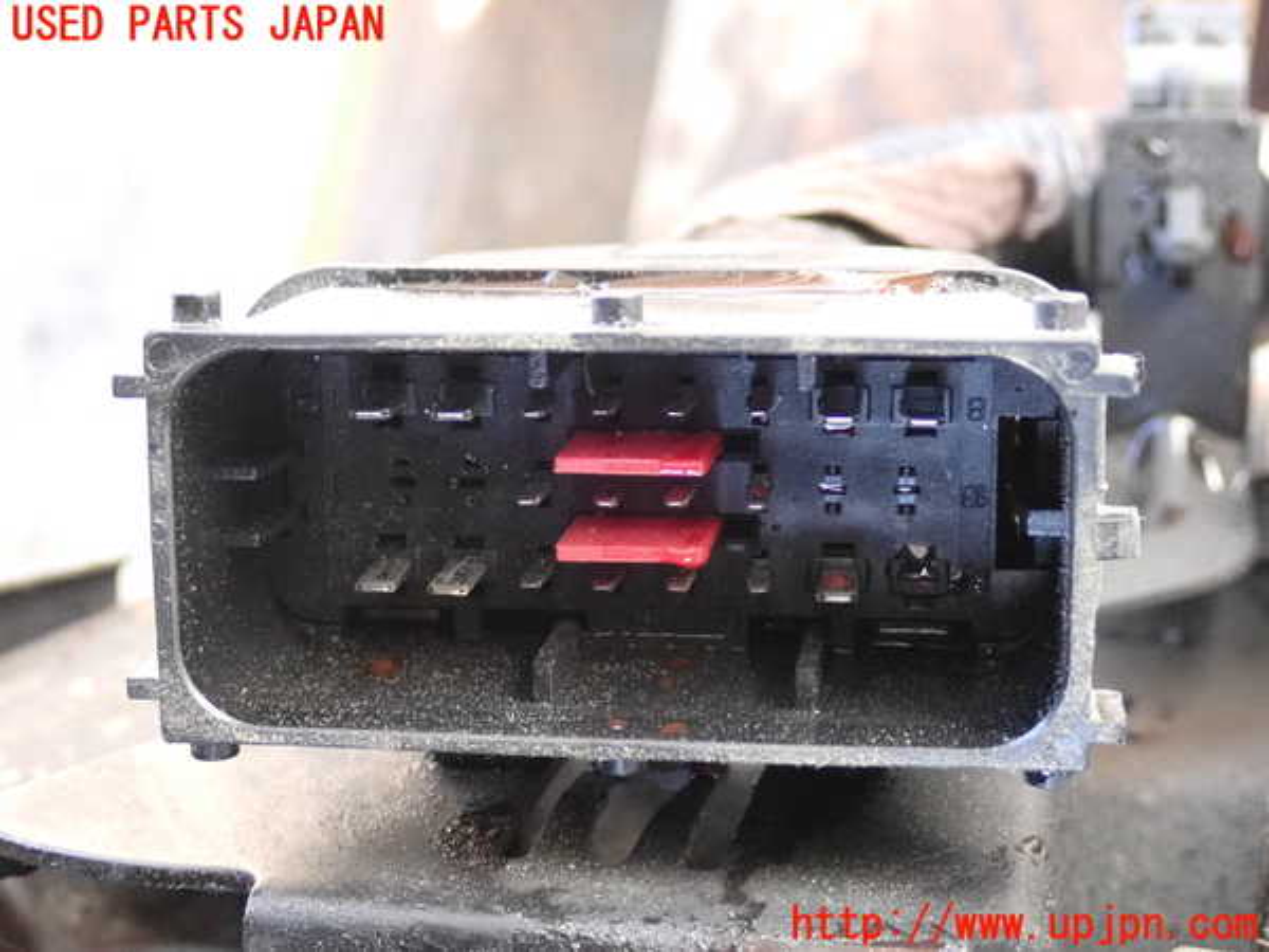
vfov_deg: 21.9
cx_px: 634
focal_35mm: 67
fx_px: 2456
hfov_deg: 29.0
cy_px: 476
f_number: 3.8
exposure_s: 1/125
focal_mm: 11.88
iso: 1600
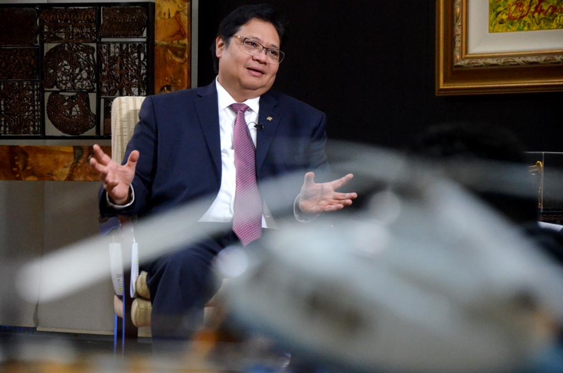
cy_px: 186
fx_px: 2294
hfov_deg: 14.0
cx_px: 282
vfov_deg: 9.3
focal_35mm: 147
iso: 3200
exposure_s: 1/125
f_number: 5.6
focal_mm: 98
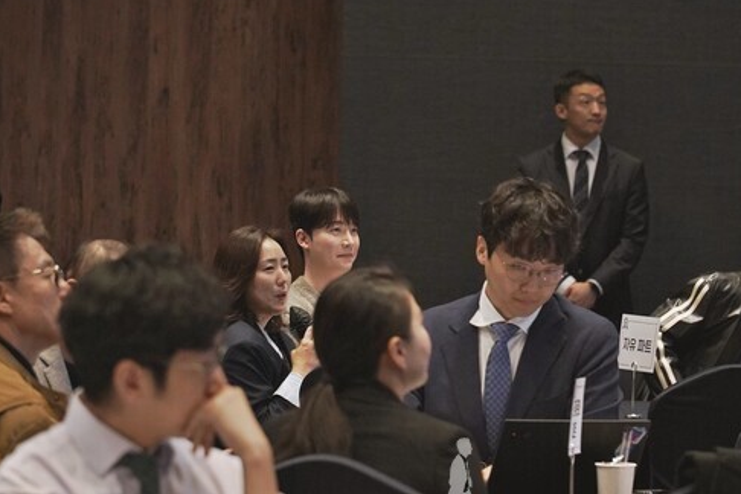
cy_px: 288
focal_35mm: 194
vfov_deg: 7.1
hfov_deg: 10.6
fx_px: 3993
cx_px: 332
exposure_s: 1/125
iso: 2500
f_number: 4
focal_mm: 105
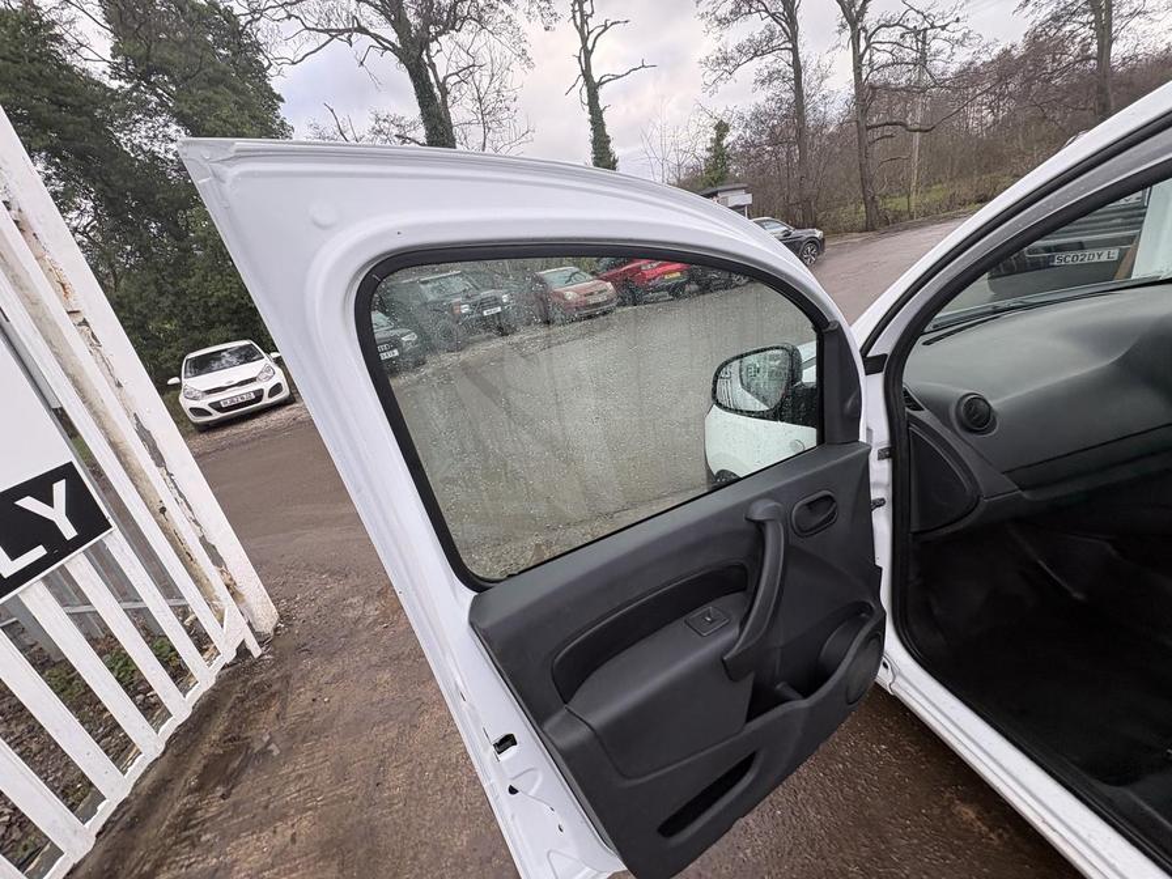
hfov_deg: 102.1
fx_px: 474
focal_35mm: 14
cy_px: 440
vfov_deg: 85.7
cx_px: 586
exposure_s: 1/118
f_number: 2.2
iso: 50
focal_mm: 2.22
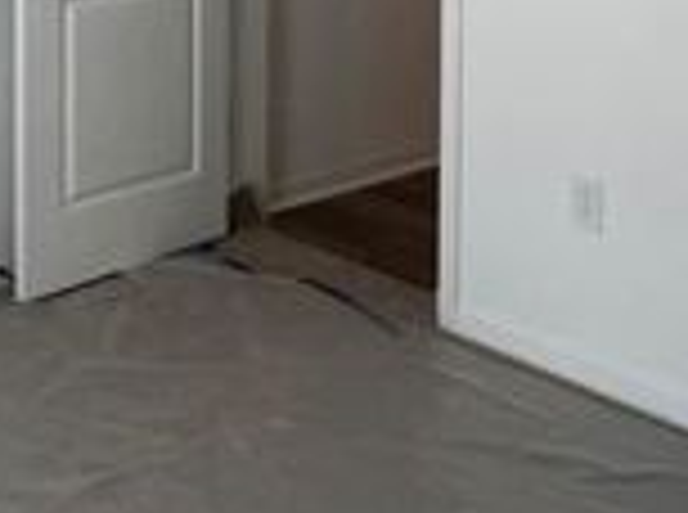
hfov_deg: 30.6
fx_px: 1190
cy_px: -189
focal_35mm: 60
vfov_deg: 21.5
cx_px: 47
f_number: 1.8
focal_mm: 1.57
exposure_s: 1/122
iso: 32
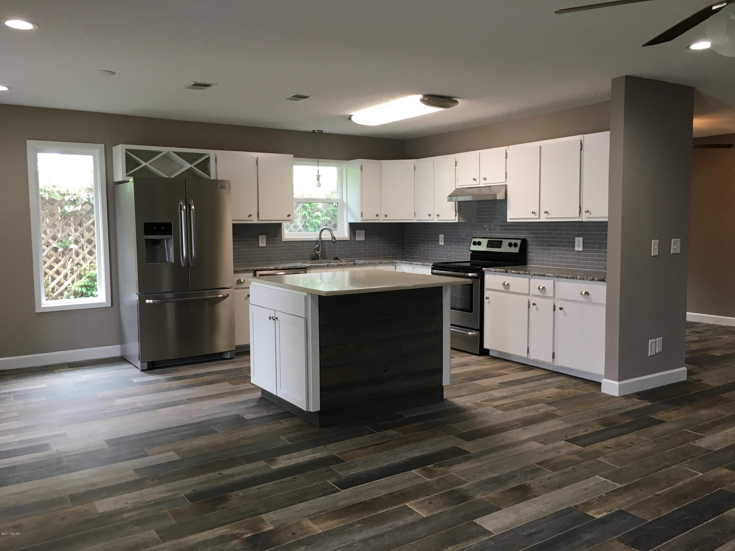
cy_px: 276
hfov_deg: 61.7
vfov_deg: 48.2
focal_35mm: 29
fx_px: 616
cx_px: 368
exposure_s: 1/30
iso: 32
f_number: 2.2
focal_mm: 4.15
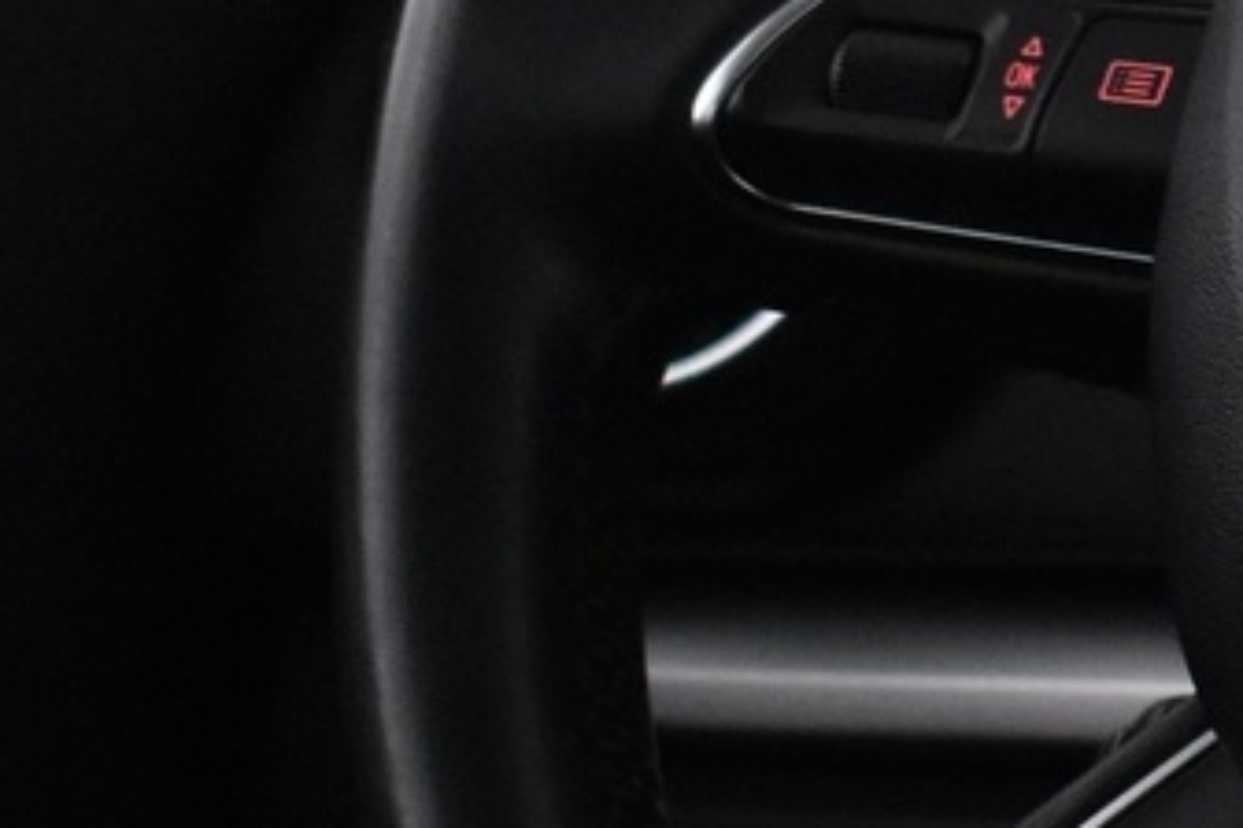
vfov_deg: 5.9
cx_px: 2044
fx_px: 7975
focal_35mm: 231
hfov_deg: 8.6
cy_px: 159
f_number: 4.5
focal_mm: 32
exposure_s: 1/80
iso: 3200
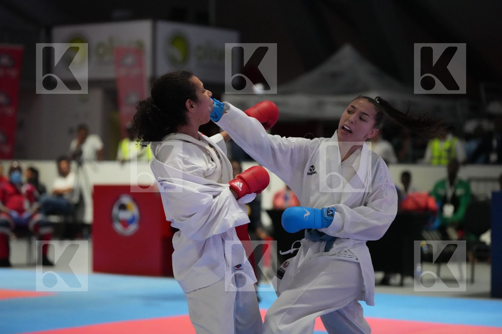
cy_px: 167
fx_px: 1506
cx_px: 251
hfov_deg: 18.9
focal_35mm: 108
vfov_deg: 12.7
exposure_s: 1/1000
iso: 12800
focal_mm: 108
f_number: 2.8
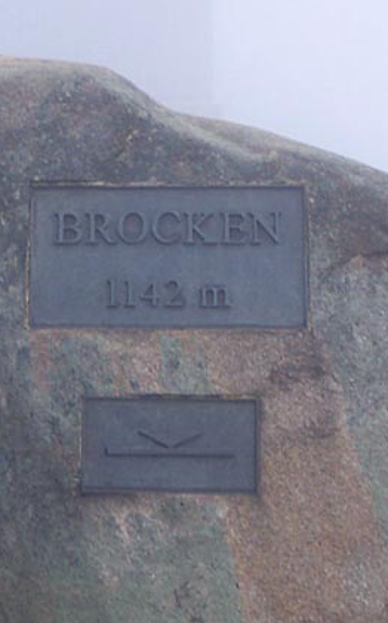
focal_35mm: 88
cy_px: 312
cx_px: 227
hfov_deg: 14.8
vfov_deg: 23.6
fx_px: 1491
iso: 64
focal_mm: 13.7
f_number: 3.2
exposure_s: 1/80
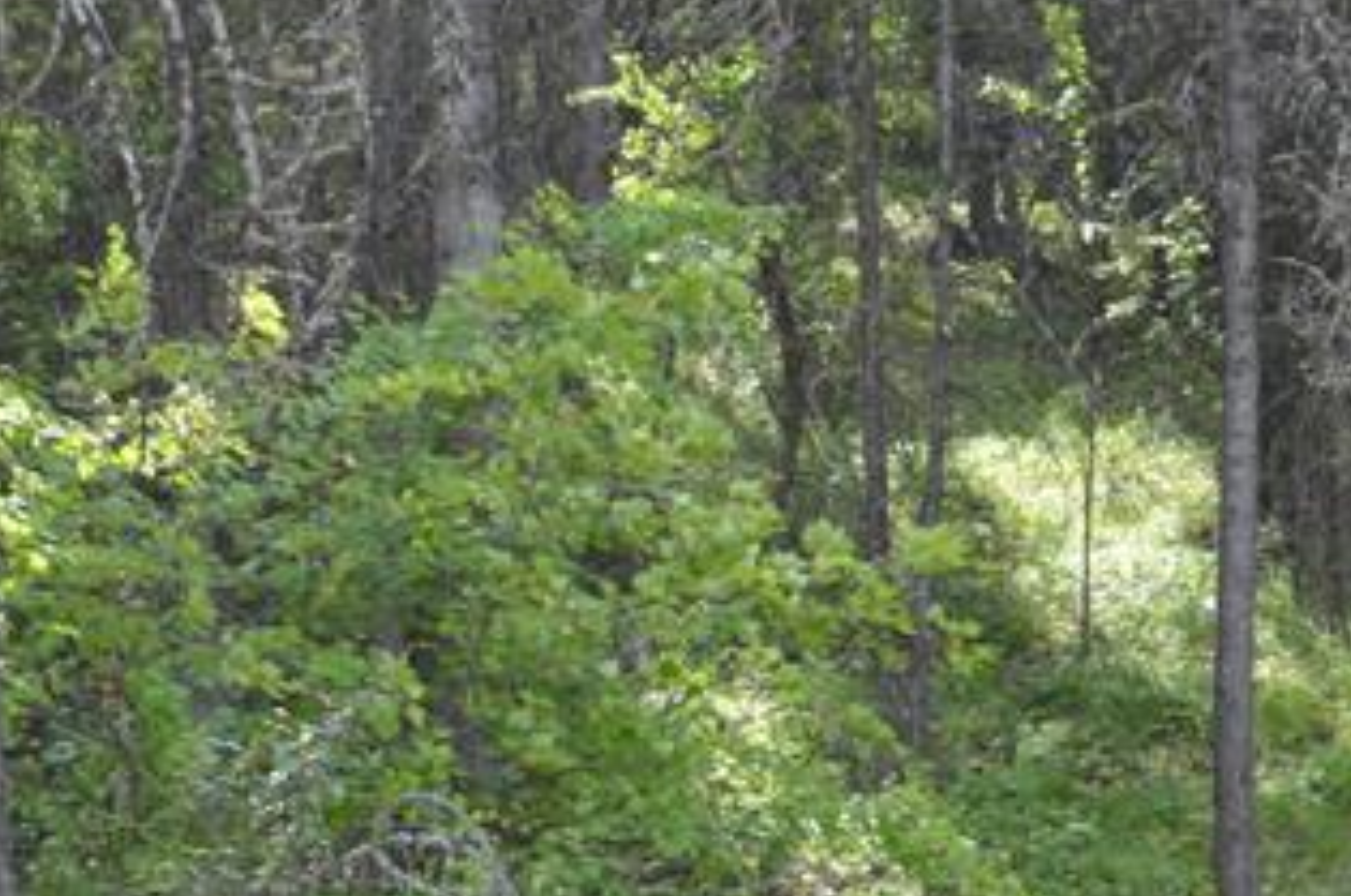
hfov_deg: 17.4
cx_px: 330
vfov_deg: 11.6
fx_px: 4384
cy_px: 789
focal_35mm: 117
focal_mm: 24
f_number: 8
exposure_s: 1/125
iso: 320
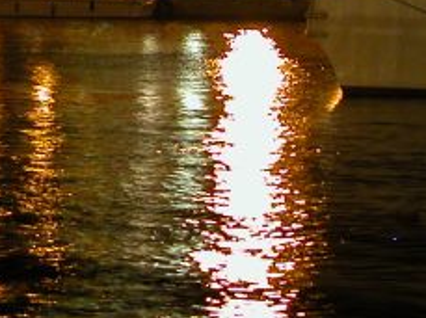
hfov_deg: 14.8
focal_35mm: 119
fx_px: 1462
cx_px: -303
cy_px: -61
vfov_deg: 12.1
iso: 231
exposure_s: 1/2.6
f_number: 2.8
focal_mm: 8.9
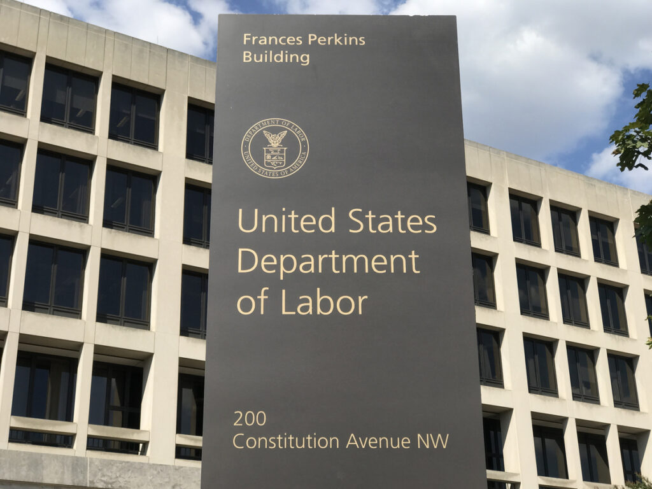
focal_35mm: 57
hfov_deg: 33.8
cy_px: 244
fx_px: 1074
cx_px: 326
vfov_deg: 25.7
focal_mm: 6.6
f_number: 2.8
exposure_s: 1/997
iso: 20
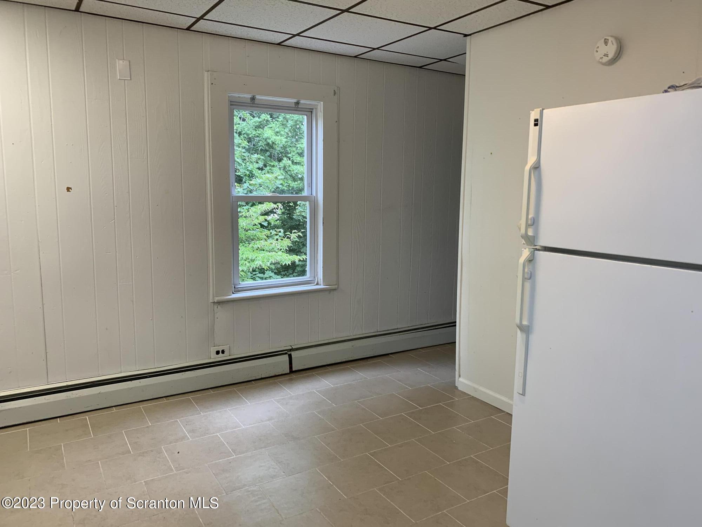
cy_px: 264
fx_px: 527
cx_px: 351
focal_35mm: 26
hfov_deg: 67.3
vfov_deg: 53.1
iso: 64
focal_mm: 4.25
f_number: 1.8
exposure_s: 1/60
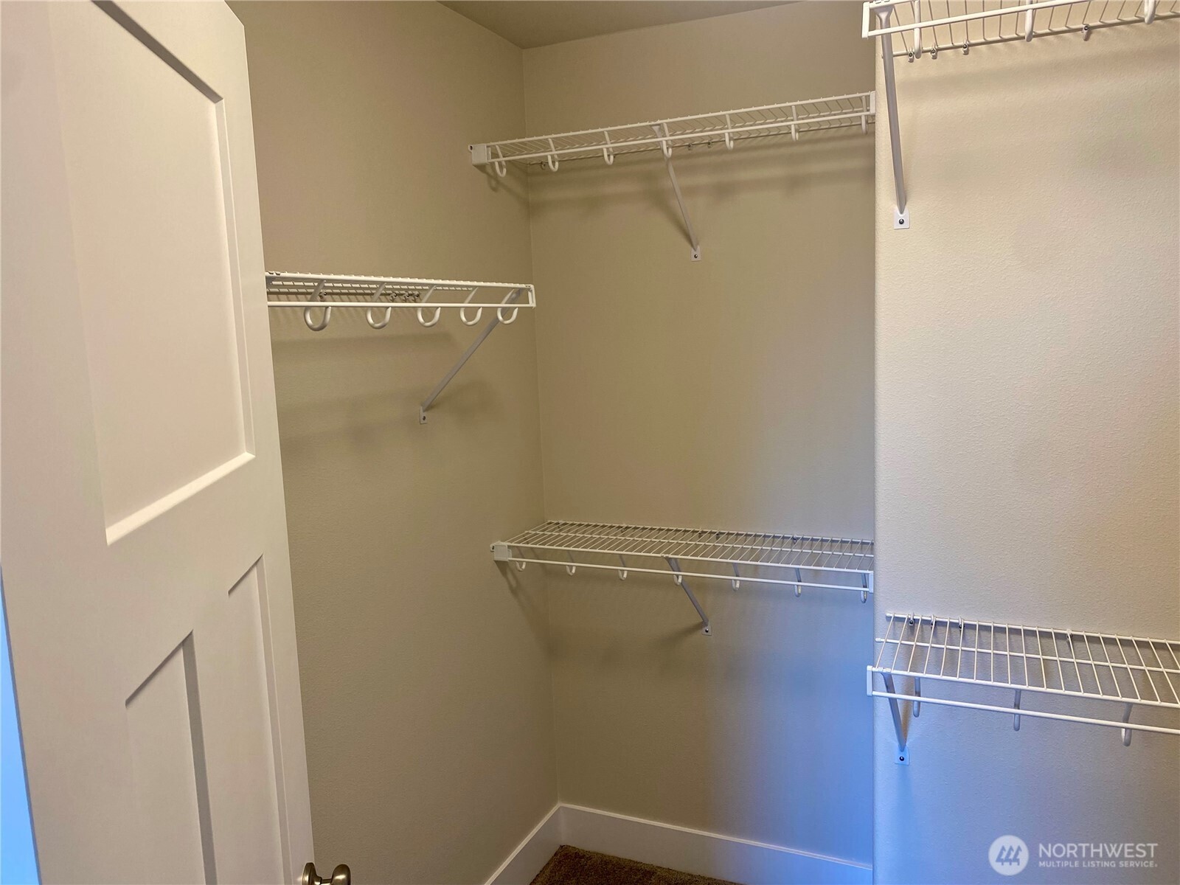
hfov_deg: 67.3
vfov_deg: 53.1
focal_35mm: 26
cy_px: 442
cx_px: 590
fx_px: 886
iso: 64
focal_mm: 4.25
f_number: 1.8
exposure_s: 1/60
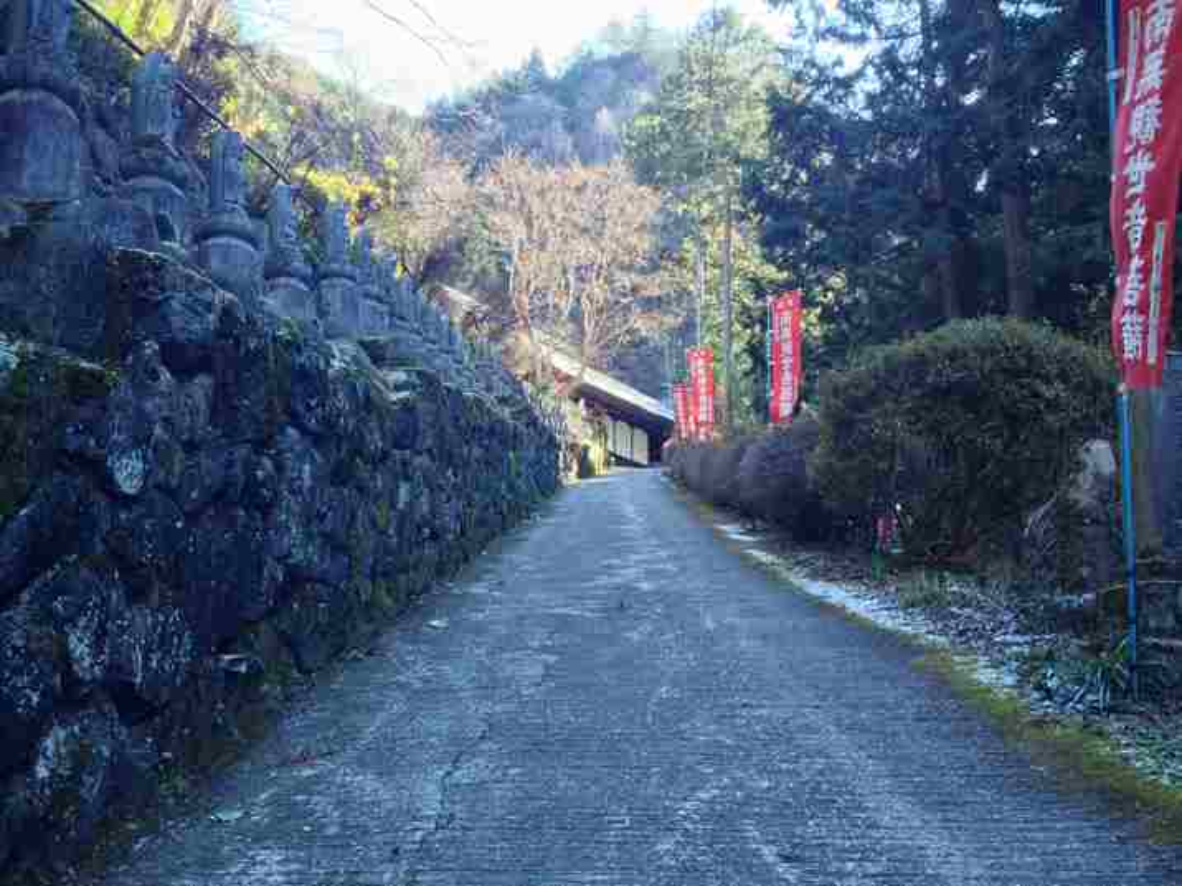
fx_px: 1195
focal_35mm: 35
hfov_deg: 52.6
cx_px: 591
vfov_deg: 40.7
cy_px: 443
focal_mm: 4.28
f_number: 2.4
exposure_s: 1/60
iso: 64
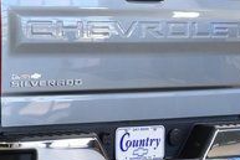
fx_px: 1194
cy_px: 85
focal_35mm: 179
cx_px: -91
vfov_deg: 7.7
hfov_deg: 11.1
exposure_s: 1/60
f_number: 5
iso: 1600
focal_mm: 36
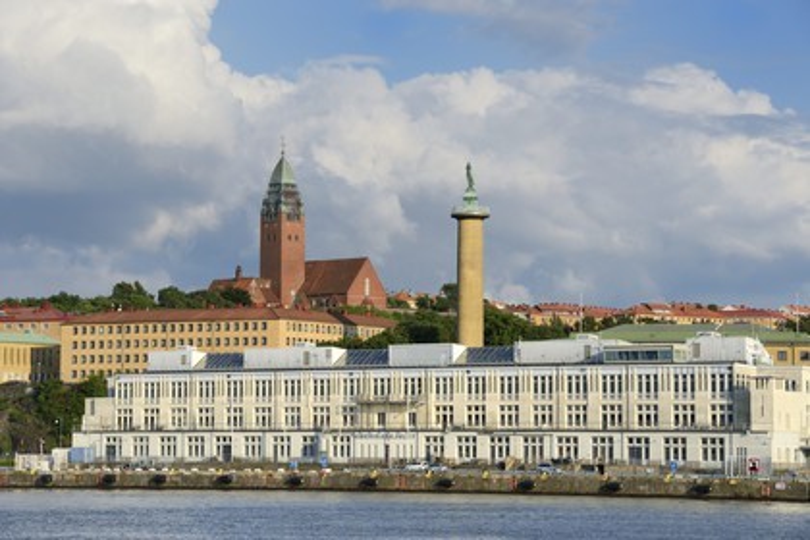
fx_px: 2610
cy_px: 270
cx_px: 405
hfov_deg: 17.6
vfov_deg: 11.8
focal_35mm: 116
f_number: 10
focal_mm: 116
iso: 200
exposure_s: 1/500
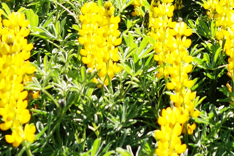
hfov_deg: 19.4
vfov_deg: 12.9
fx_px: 663
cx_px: 239
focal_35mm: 102
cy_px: -61
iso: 125
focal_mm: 10.4
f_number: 1.8
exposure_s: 1/2000
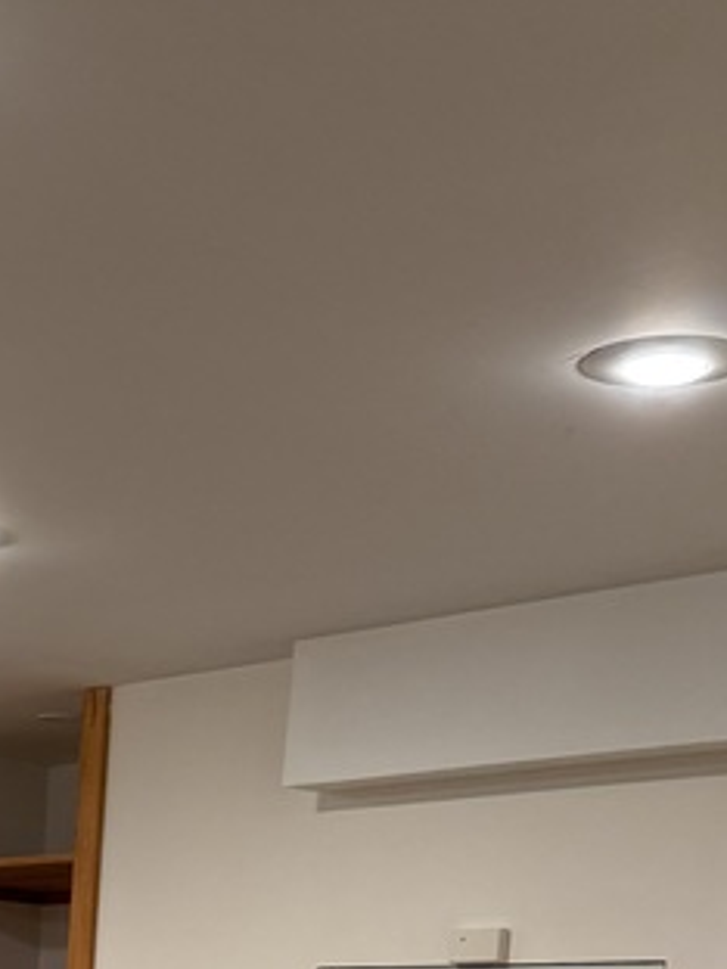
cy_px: 1242
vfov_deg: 21.4
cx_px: -115
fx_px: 2324
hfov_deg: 17.1
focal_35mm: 83
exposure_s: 1/120
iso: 320
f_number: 1.78
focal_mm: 6.76
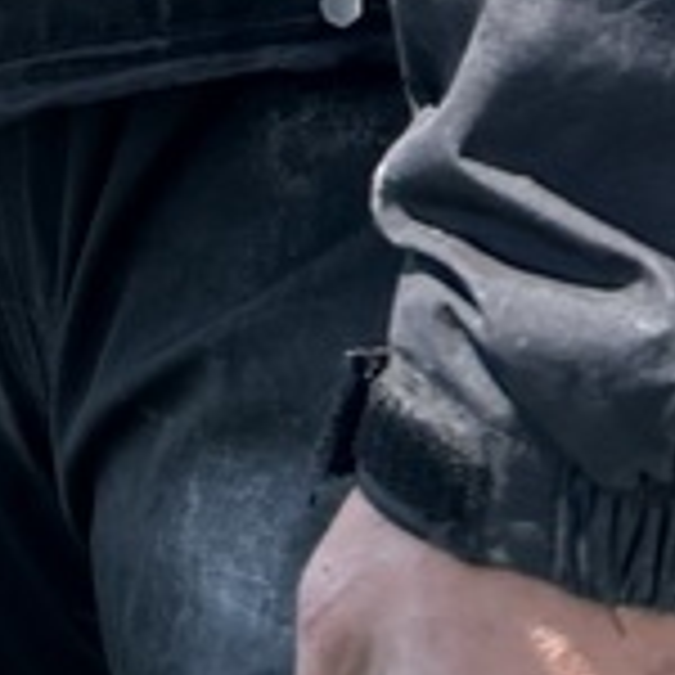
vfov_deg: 10.5
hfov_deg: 13.0
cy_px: -1170
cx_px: -153
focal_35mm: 131
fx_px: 2890
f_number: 1.5
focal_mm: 5.7
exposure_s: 1/3077
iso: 50
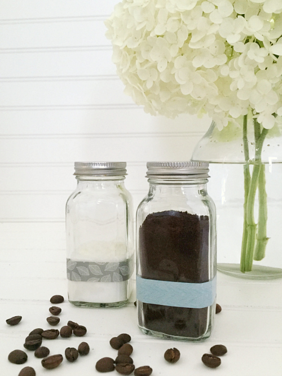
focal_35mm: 29
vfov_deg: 61.7
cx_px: 141
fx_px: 315
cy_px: 188
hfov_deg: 48.2
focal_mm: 4.15
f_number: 2.2
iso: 320
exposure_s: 1/30
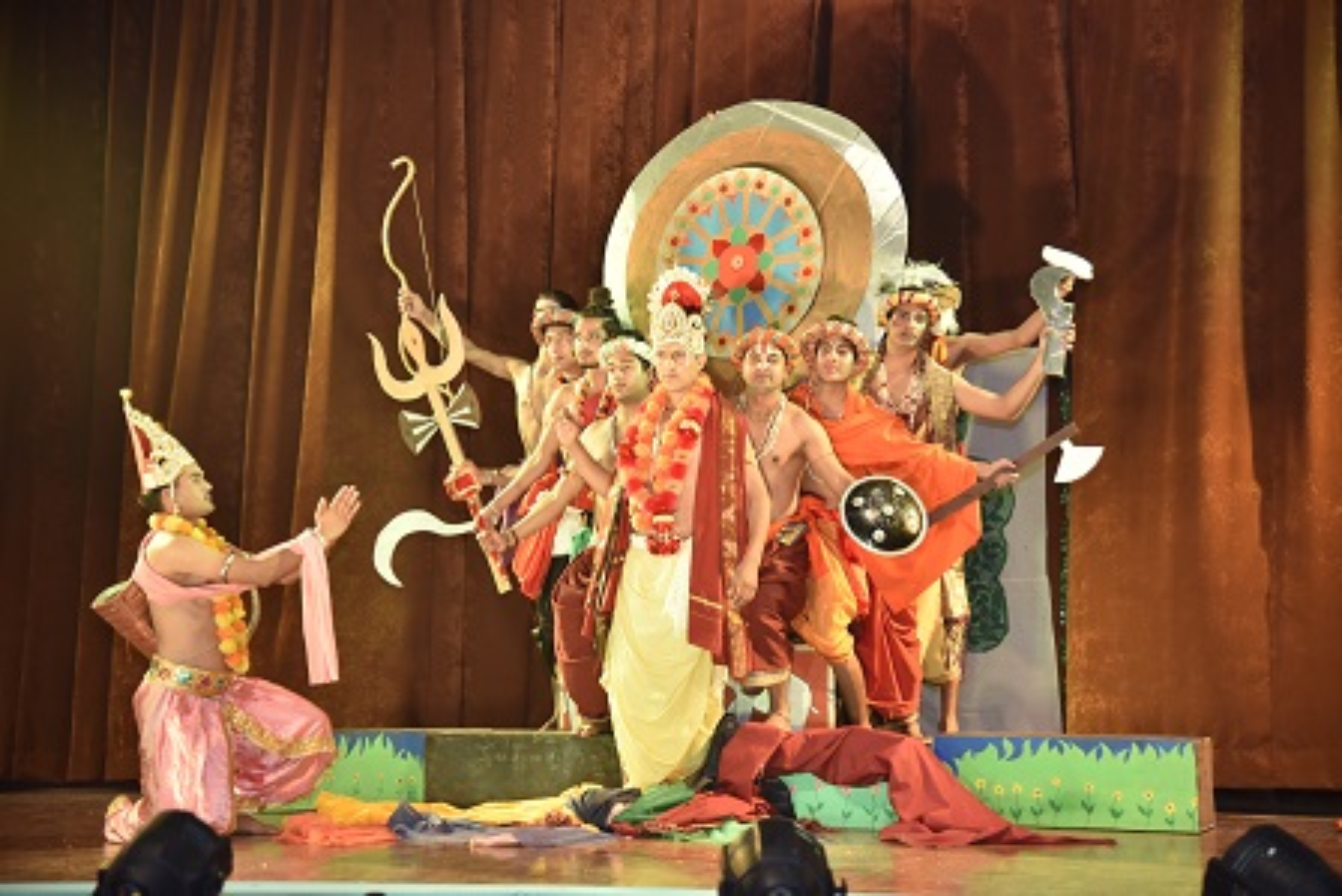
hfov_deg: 28.8
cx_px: 671
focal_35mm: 70
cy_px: 448
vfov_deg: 19.5
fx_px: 2610
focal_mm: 70
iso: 1250
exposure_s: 1/100
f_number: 4
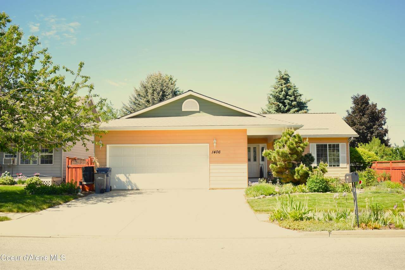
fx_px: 405
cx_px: 202
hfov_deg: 53.1
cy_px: 135
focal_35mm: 36
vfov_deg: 36.9
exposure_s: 1/200
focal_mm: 24
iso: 100
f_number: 4
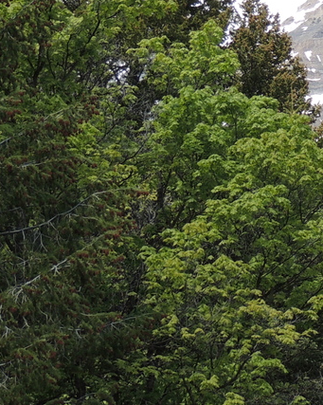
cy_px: 153
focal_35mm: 161
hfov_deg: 9.4
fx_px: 1926
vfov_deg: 12.0
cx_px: 435
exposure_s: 1/640
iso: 100
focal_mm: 9.8
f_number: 3.7
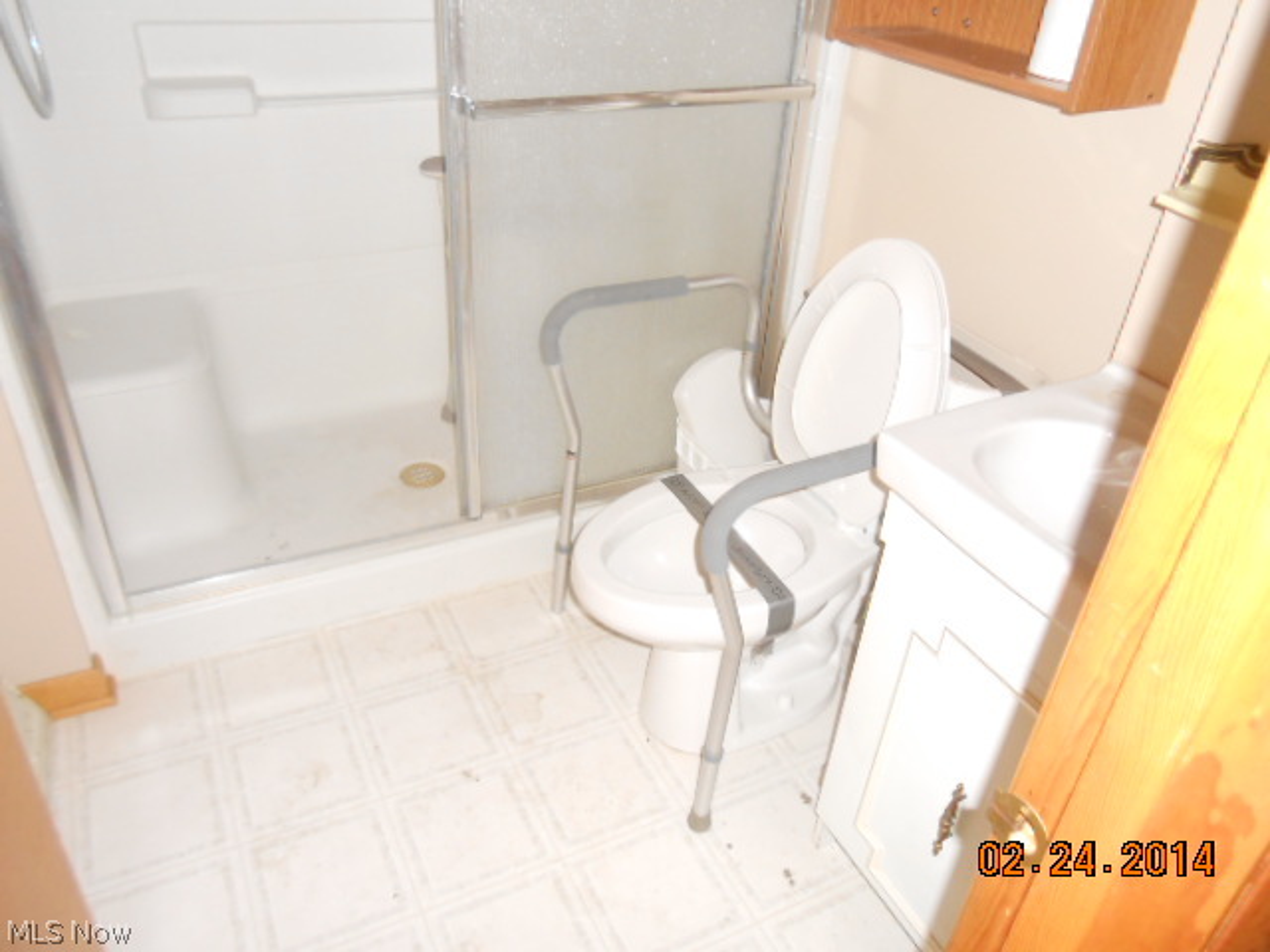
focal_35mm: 26
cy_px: 476
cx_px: 635
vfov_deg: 53.1
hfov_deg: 67.3
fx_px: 954
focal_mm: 4.6
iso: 400
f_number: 3.5
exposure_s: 1/25
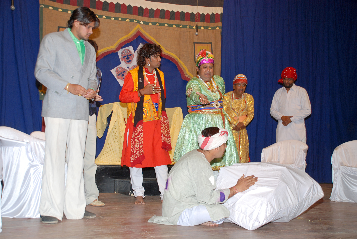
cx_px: 178
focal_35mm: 48
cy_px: 120
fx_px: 477
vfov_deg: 28.2
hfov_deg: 41.1
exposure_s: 1/80
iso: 250
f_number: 4.2
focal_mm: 32
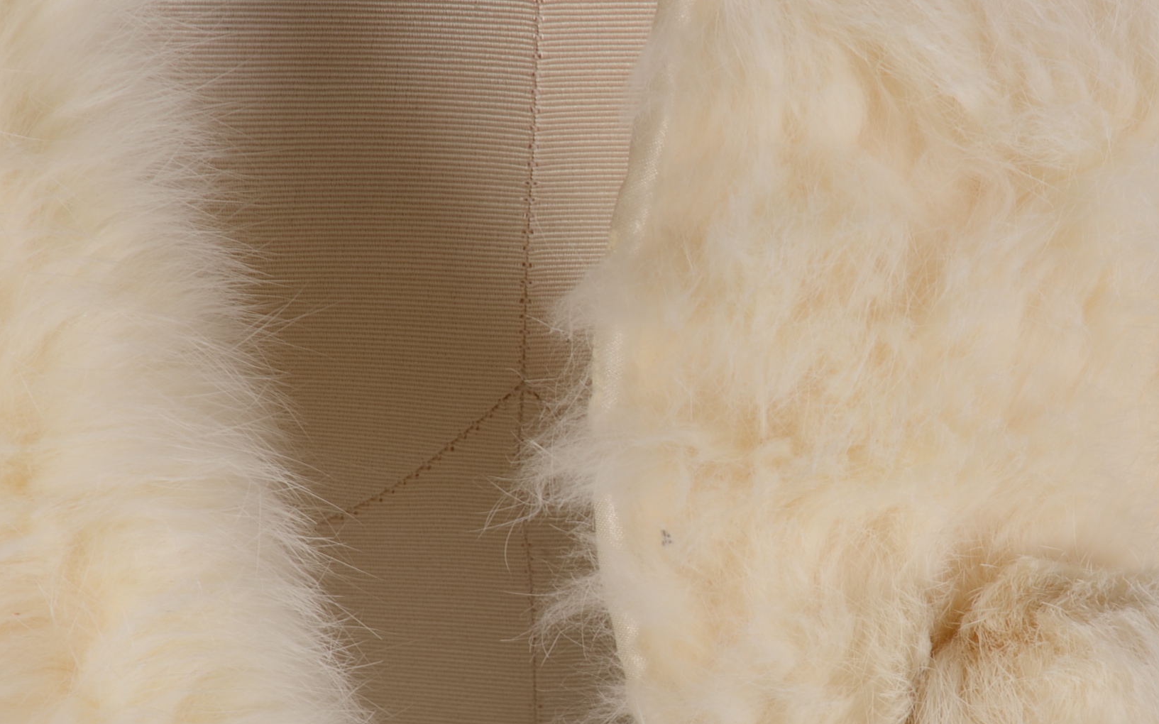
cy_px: 533
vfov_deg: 5.4
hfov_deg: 8.7
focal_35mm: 242
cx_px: 828
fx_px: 7635
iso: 125
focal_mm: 105
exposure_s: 1/80
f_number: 16
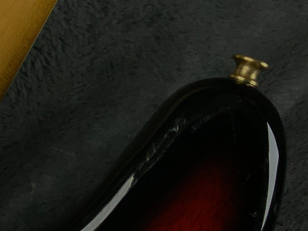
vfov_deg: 17.3
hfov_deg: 20.9
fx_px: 756
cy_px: 178
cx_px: -96
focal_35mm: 85
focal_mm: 3
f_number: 1.8
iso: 16
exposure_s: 1/181
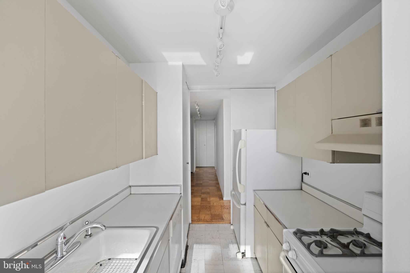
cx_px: 205
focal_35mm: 14
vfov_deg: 81.2
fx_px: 159
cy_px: 136
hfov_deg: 104.3
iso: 1000
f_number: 7.1
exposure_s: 1/50
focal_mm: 14
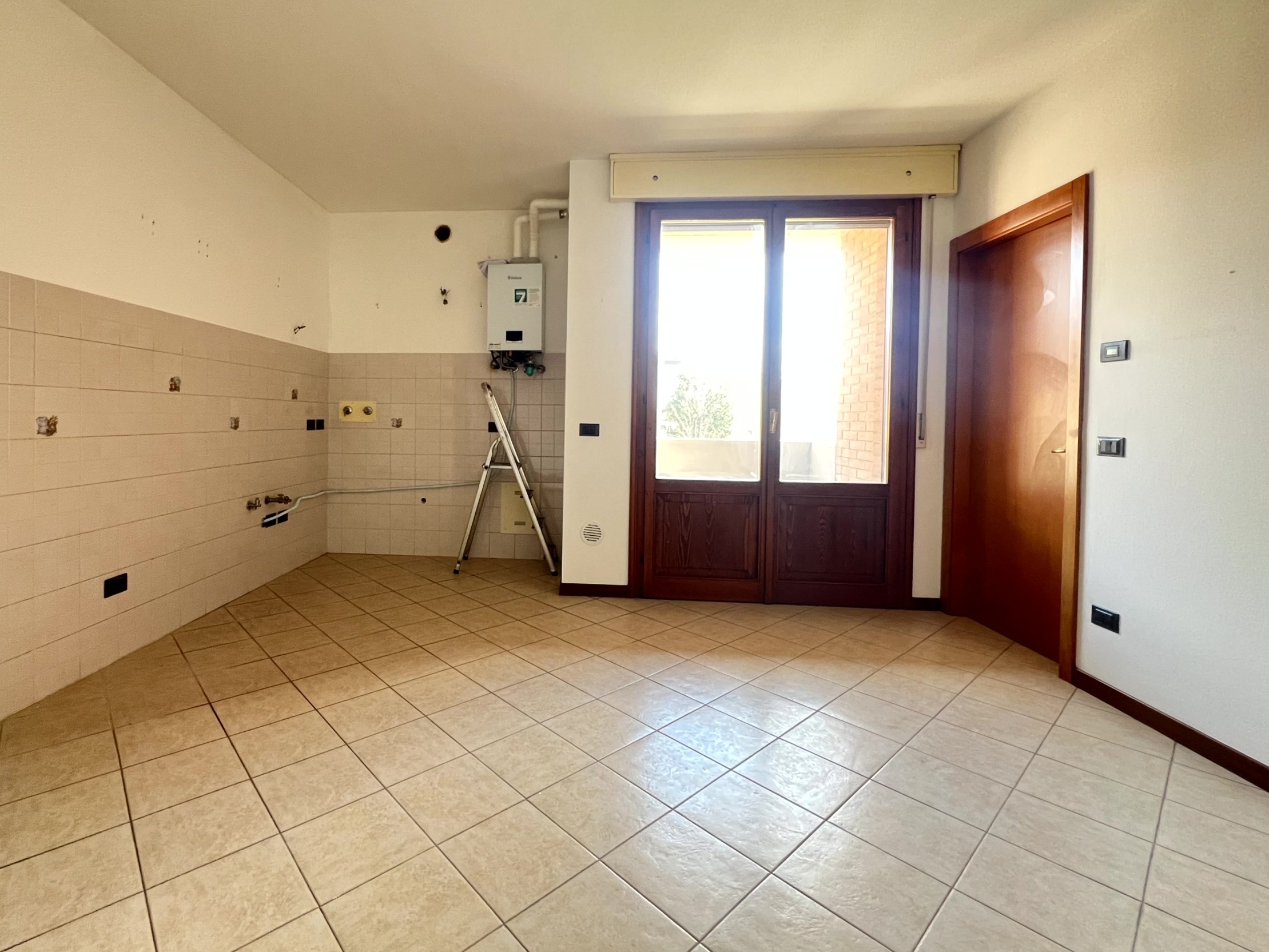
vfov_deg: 81.5
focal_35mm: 15
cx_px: 544
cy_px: 429
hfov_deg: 97.5
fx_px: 550
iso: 250
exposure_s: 1/75
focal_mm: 1.57
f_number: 1.8
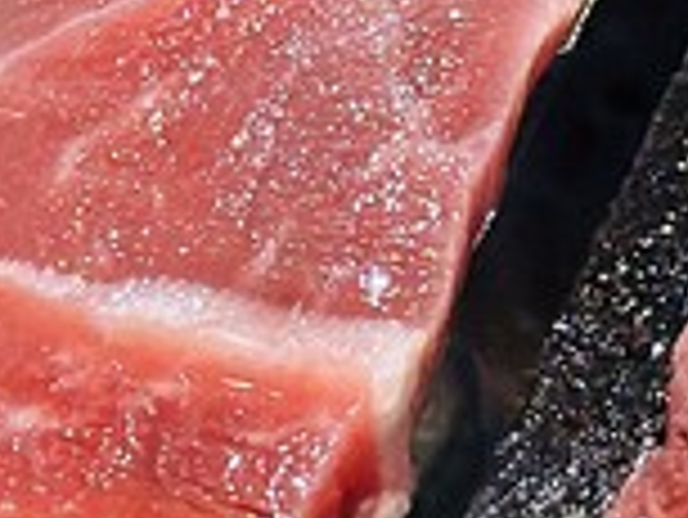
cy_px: 232
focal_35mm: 267
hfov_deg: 7.4
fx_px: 5311
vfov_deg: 5.6
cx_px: 472
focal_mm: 6.86
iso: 250
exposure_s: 1/60
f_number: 1.78
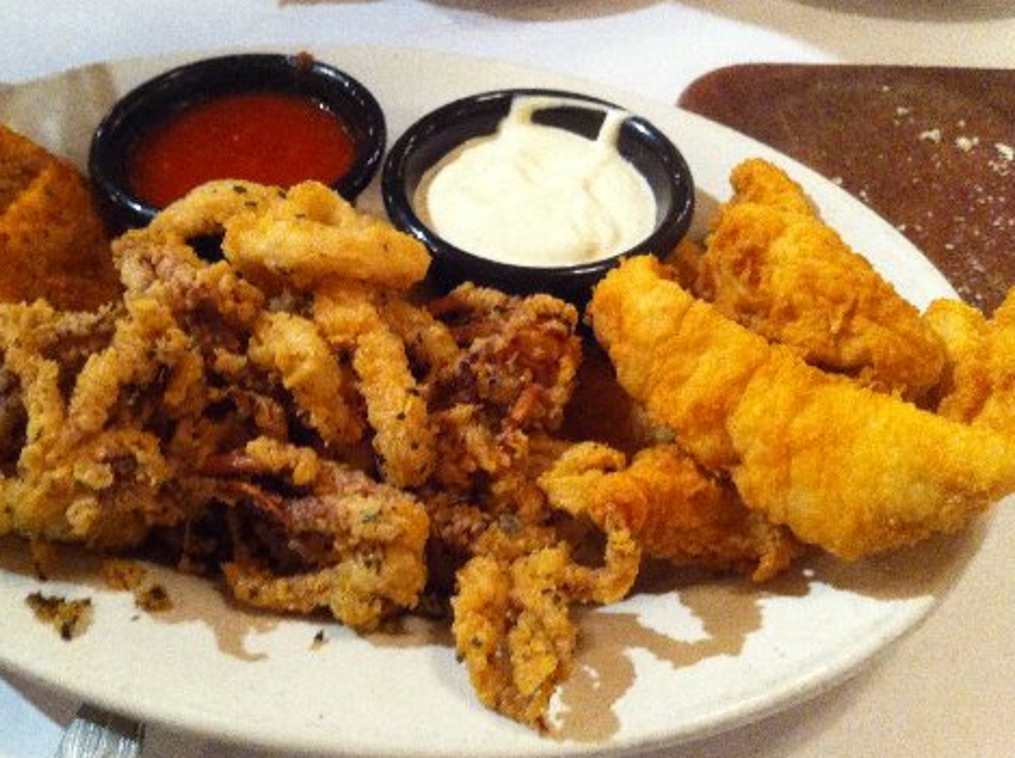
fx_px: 1288
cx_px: 406
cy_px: 375
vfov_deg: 32.8
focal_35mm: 44
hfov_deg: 42.8
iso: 400
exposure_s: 1/15
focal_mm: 3.85
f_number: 2.8
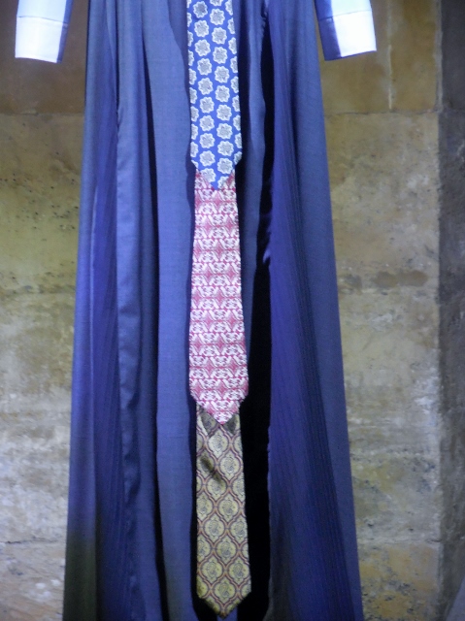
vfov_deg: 13.3
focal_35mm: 149
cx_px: 232
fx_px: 2672
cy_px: 310
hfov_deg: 9.9
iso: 800
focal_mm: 26.8
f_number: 5.4
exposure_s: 1/4
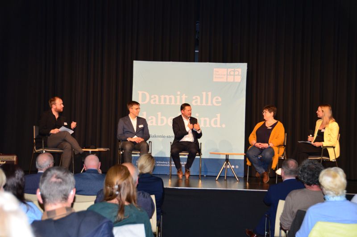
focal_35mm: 75
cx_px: 178
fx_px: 742
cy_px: 118
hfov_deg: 27.0
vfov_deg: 18.1
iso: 1000
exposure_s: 1/80
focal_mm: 50
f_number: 4.8
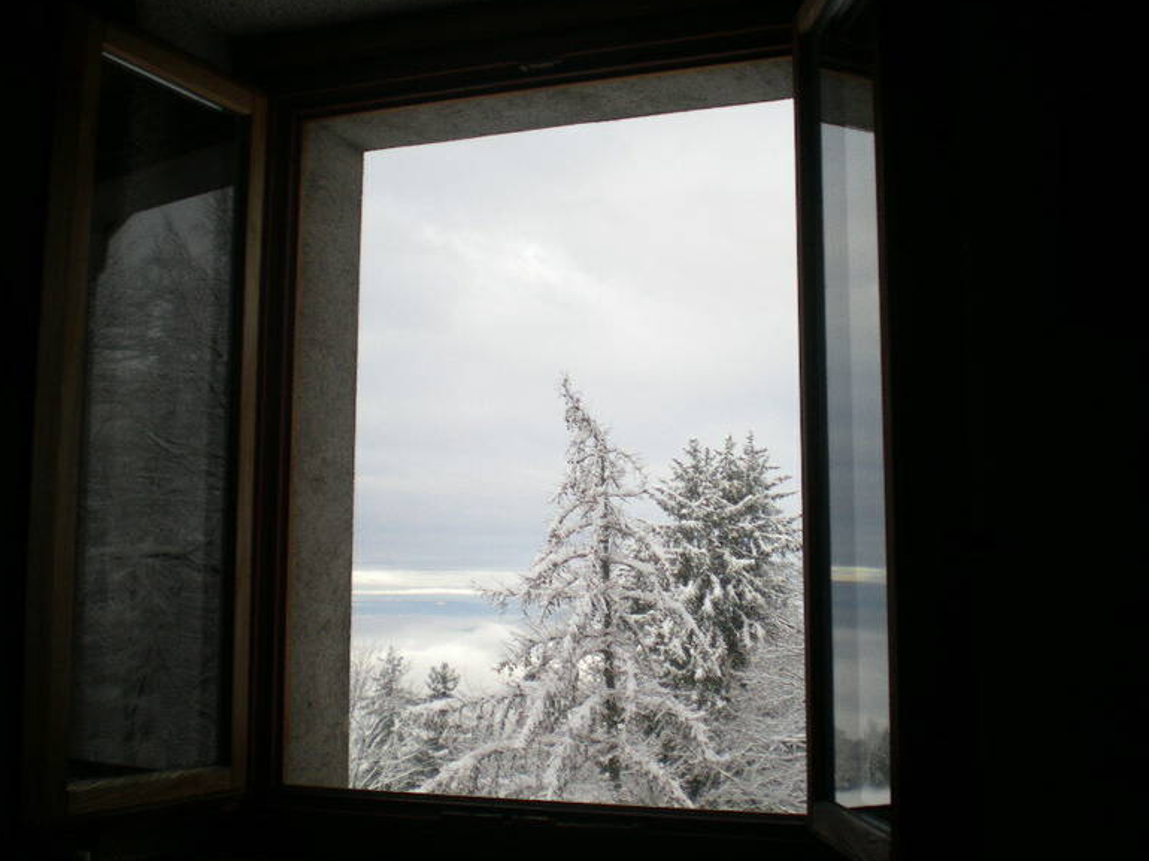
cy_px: 434
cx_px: 582
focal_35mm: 39
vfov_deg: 36.8
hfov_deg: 47.9
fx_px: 1294
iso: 50
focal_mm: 6.3
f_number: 3.1
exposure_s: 1/229
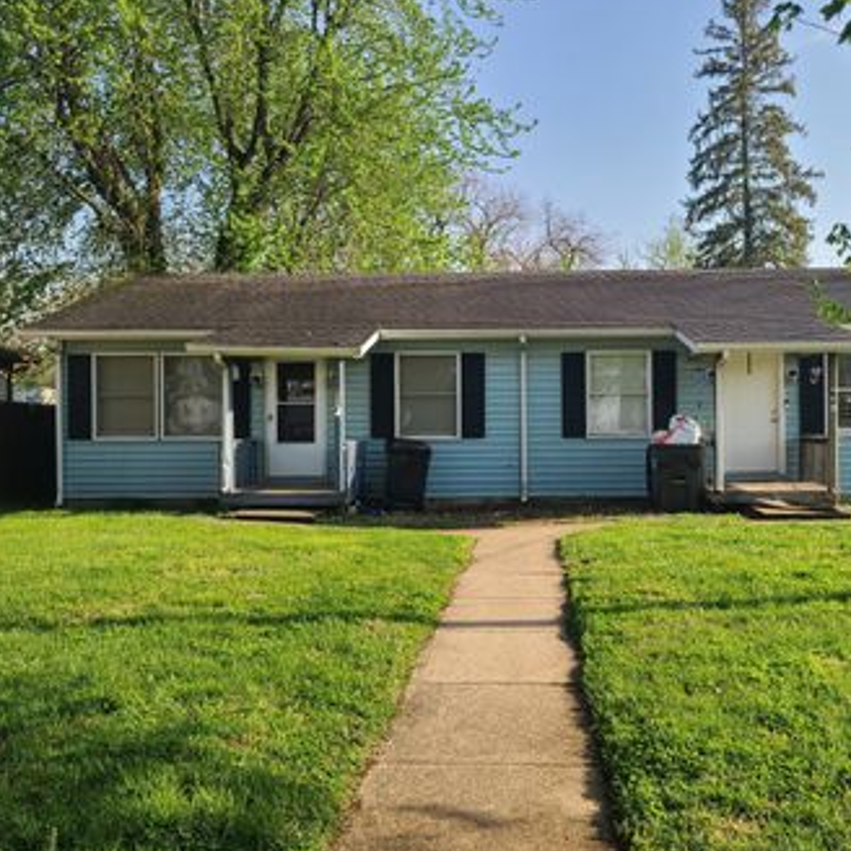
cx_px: 503
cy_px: 414
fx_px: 973
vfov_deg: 47.2
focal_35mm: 35
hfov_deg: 47.0
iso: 40
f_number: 1.8
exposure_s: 1/1179
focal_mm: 5.4
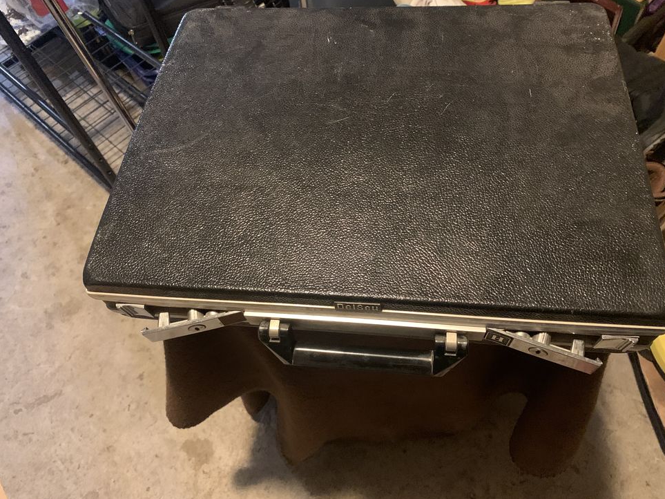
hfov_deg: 65.3
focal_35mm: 27
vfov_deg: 51.3
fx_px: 519
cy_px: 246
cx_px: 334
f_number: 1.8
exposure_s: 1/30
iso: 800
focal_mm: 4.25
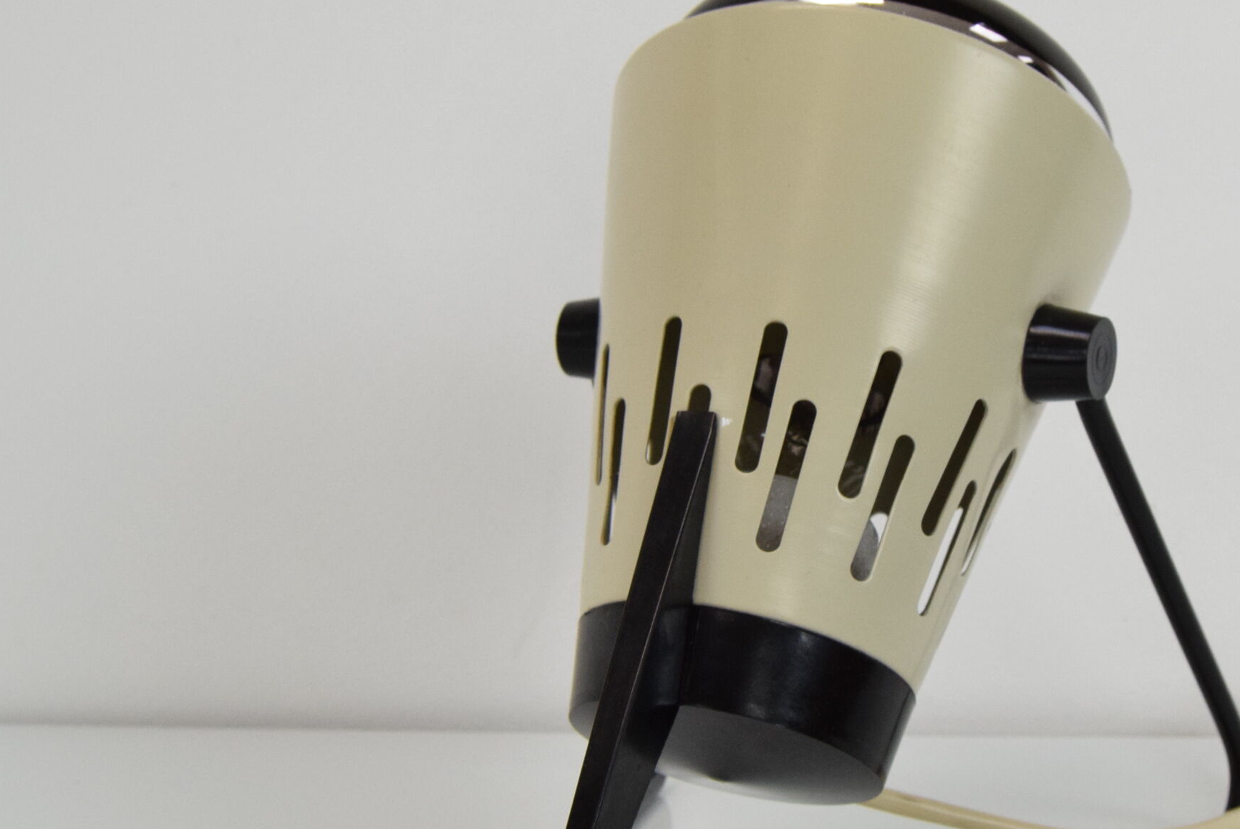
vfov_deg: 23.8
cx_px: 862
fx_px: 1965
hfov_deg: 34.6
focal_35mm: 57
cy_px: 414
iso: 1600
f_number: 8
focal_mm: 22
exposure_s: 1/250
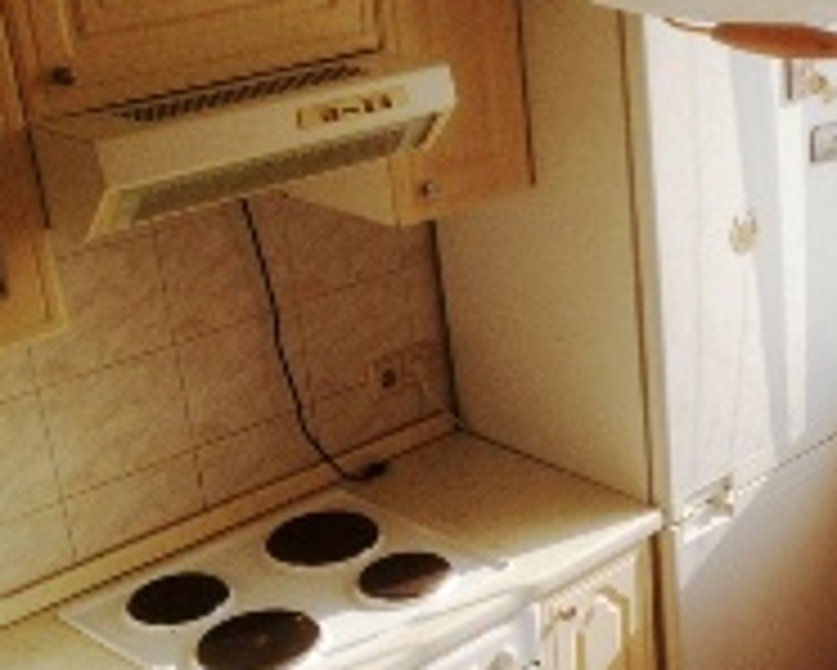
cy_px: 454
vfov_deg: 21.2
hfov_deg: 25.4
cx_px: 792
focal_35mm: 72
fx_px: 1785
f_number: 2.4
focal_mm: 4.28
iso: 50
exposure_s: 1/506
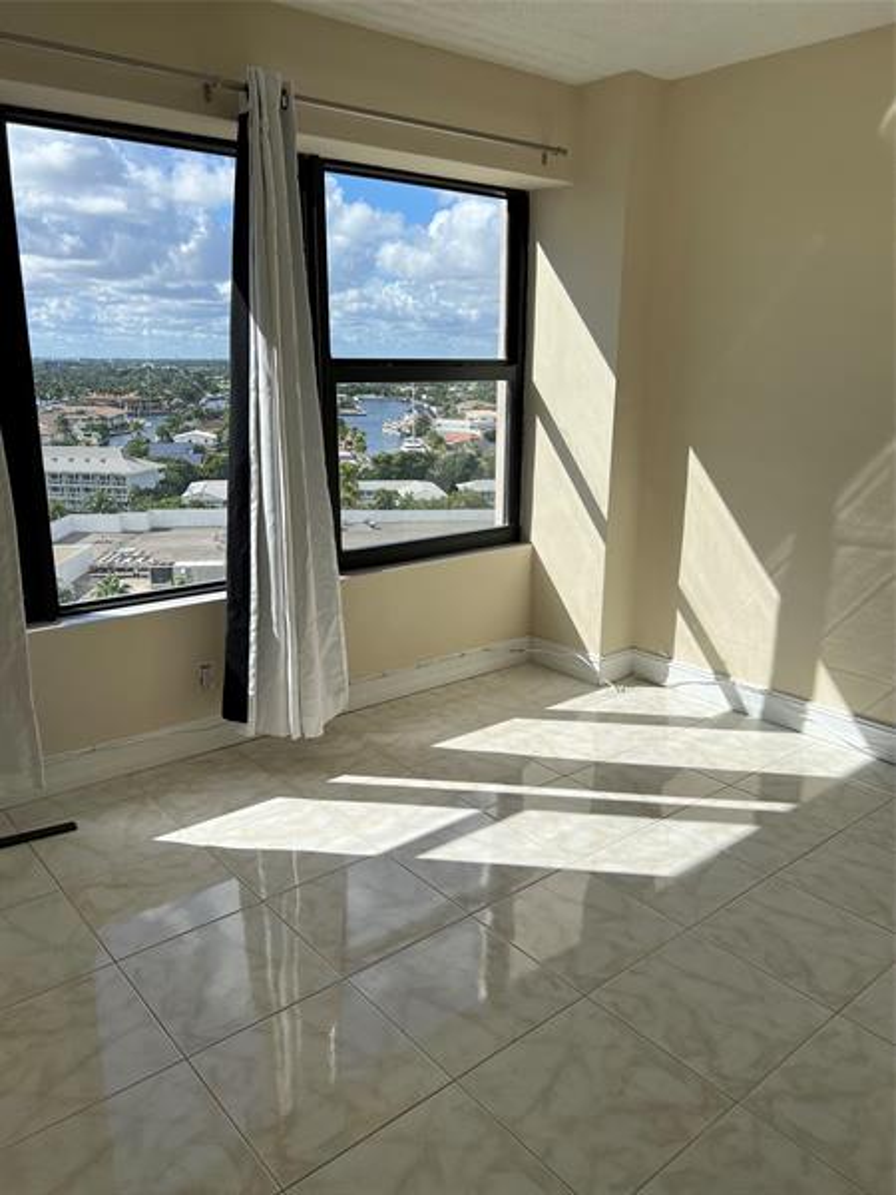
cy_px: 598
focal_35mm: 26
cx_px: 448
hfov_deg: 53.1
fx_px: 897
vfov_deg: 67.3
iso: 50
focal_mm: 5.7
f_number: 1.5
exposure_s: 1/2404
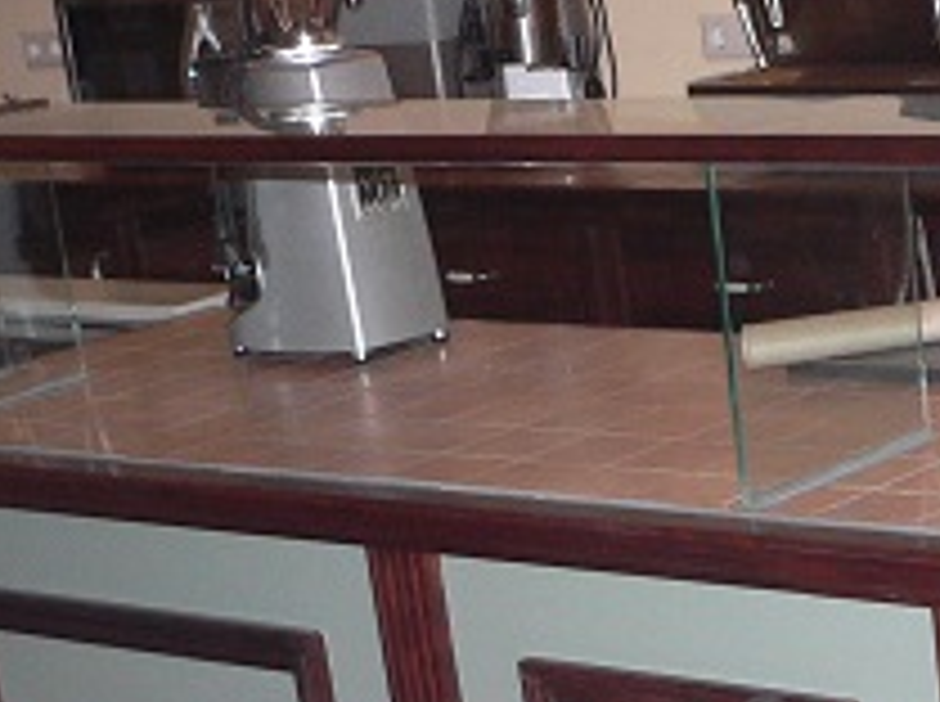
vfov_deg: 13.4
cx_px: 1223
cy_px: 880
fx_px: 2901
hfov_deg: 17.3
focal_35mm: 107
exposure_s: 1/60
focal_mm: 6
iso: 200
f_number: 2.8
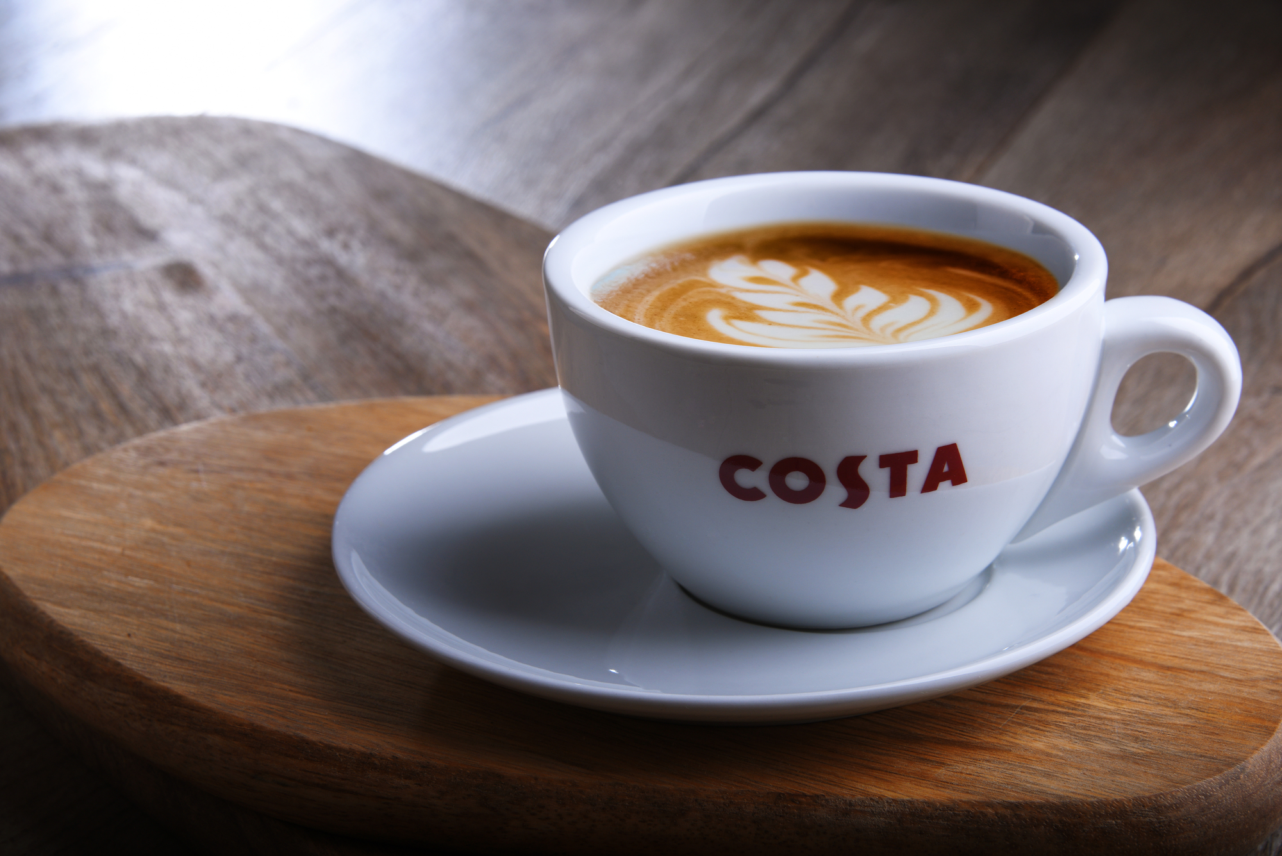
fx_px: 4346
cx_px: 641
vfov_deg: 11.2
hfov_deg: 16.8
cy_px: 428
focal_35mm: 122
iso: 100
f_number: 14
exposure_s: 1/250
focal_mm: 122
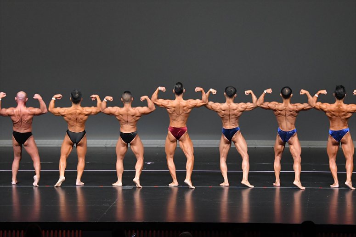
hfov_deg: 12.2
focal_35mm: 168
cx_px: 178
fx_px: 1661
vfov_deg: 8.2
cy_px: 118
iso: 4000
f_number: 5.6
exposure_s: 1/400
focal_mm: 112
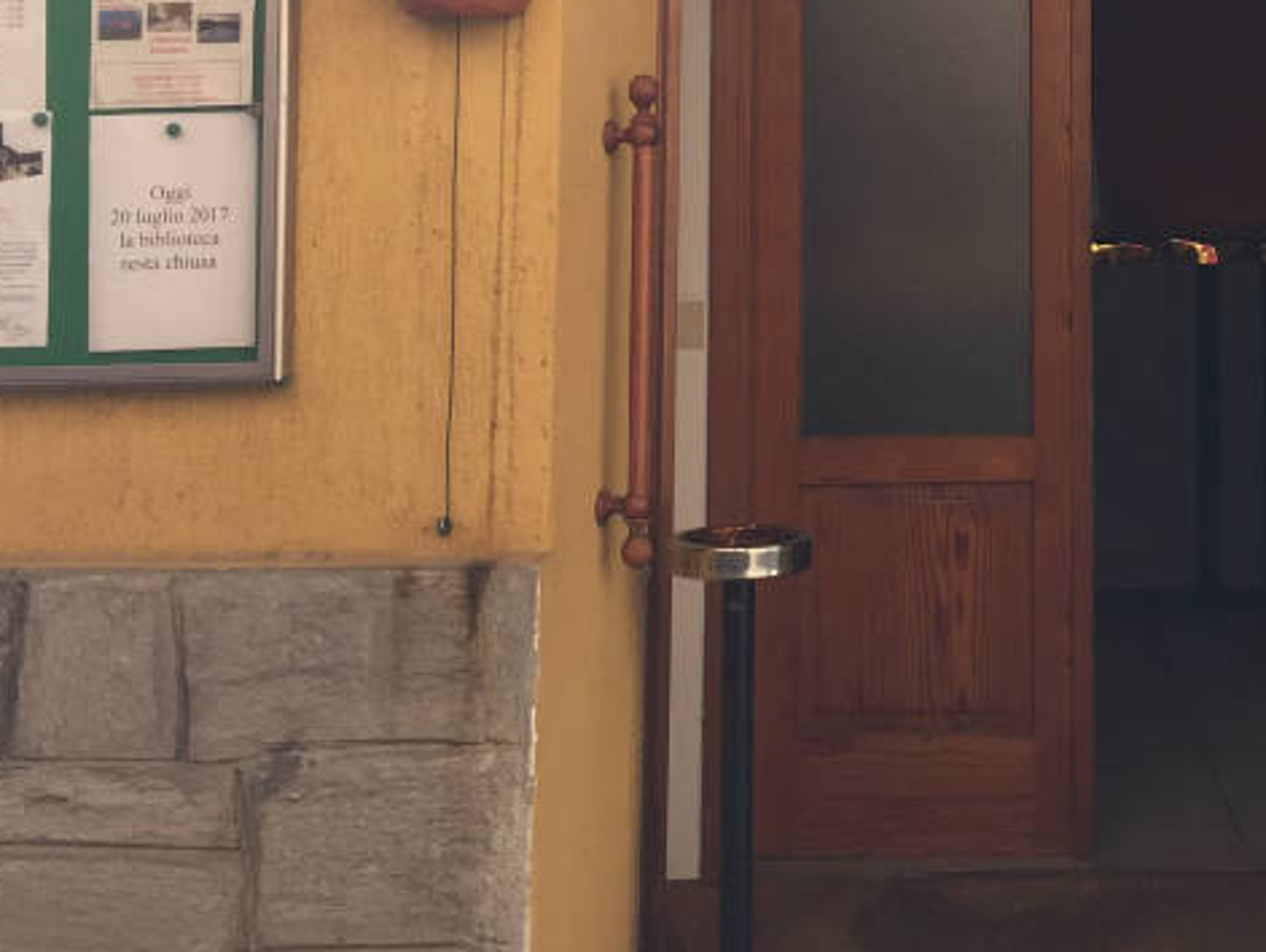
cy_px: -54
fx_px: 2306
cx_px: 1142
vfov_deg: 22.2
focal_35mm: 63
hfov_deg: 29.4
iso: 32
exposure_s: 1/920
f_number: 2.2
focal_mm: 4.15
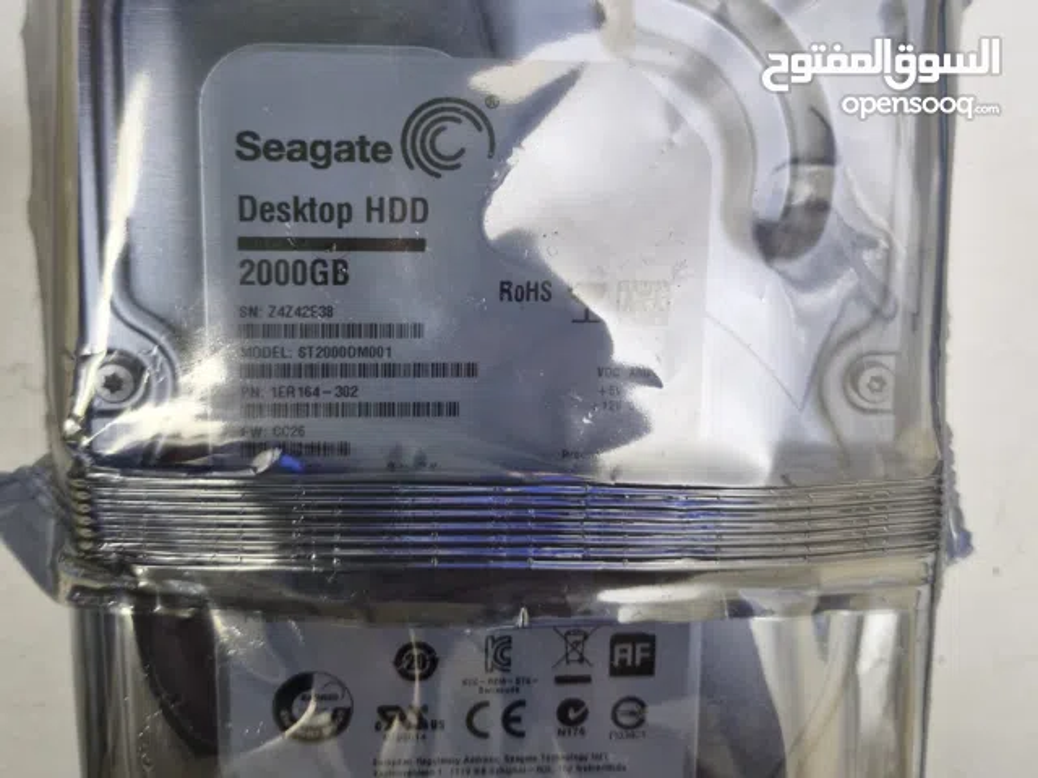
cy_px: 389
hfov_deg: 73.9
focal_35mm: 23
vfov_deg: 58.9
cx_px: 519
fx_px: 690
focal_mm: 5.54
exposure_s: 1/100
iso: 500
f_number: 1.8
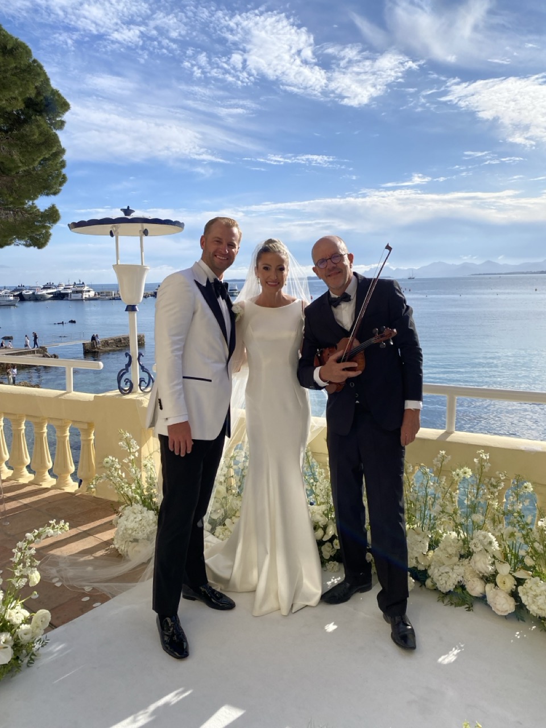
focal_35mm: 26
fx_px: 547
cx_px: 273
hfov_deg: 53.1
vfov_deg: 67.3
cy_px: 364
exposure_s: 1/5495
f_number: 1.8
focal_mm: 4.25
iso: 32
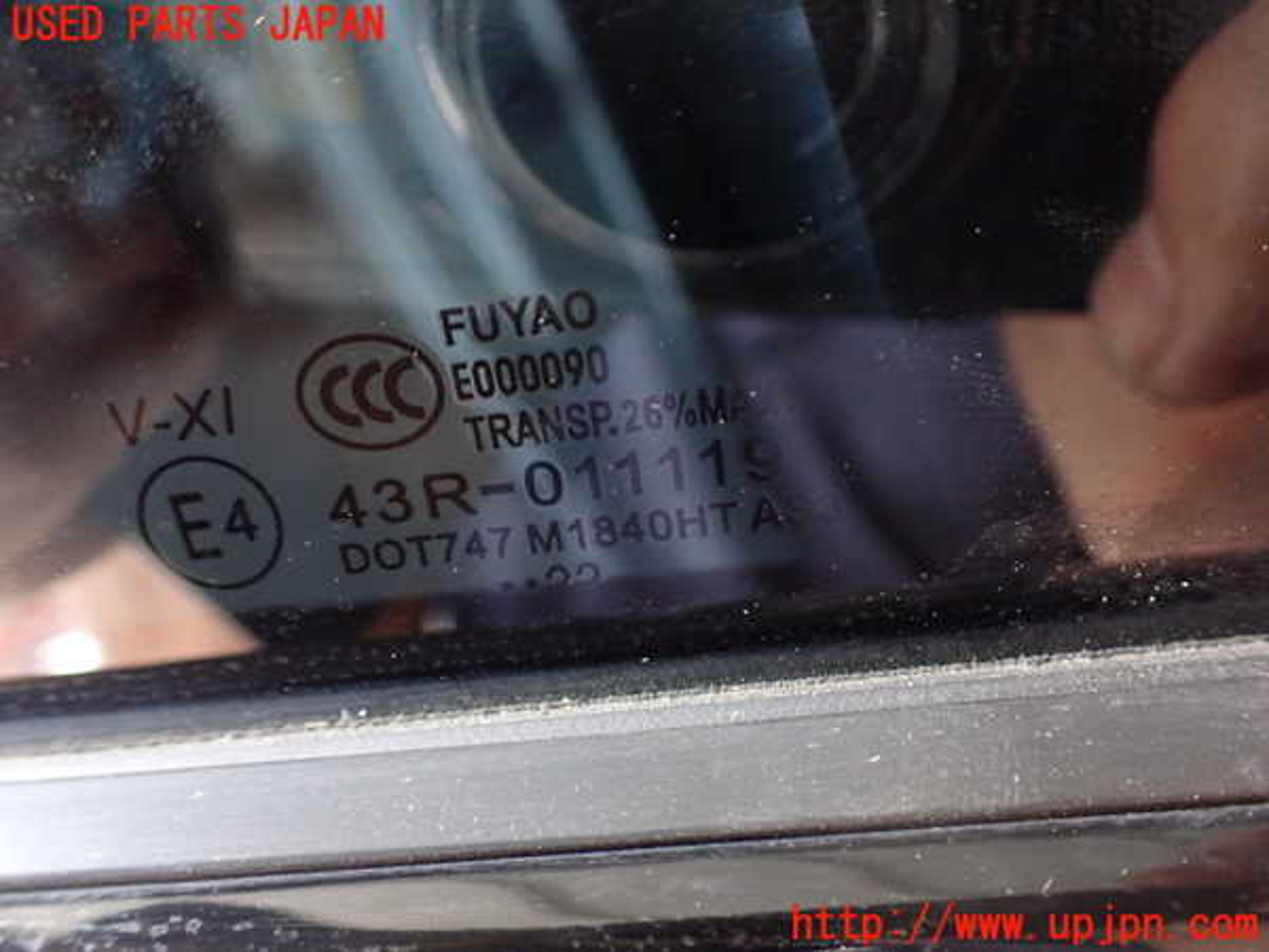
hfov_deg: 60.0
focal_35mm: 30
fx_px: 1100
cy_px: 476
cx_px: 634
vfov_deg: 46.8
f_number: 2.3
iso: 800
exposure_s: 1/60
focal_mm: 5.4
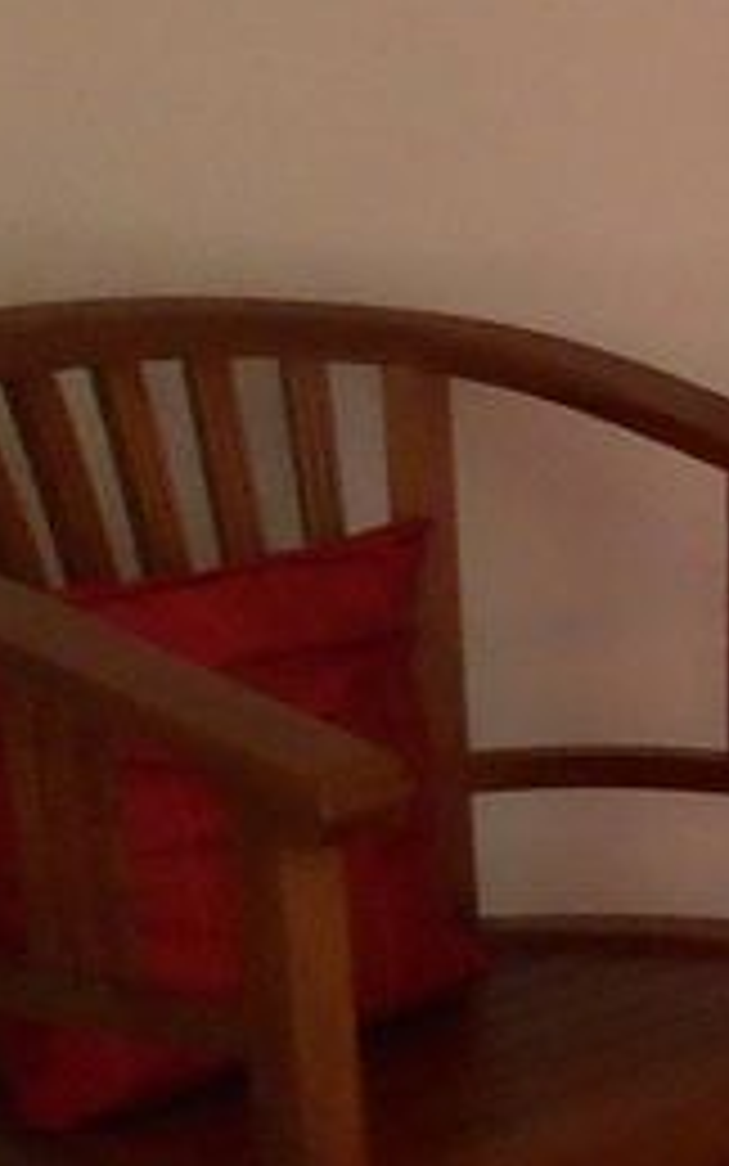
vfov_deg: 13.7
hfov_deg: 6.5
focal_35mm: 153
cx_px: 3123
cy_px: 432
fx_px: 4861
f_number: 3.4
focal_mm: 4.7
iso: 200
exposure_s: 1/30
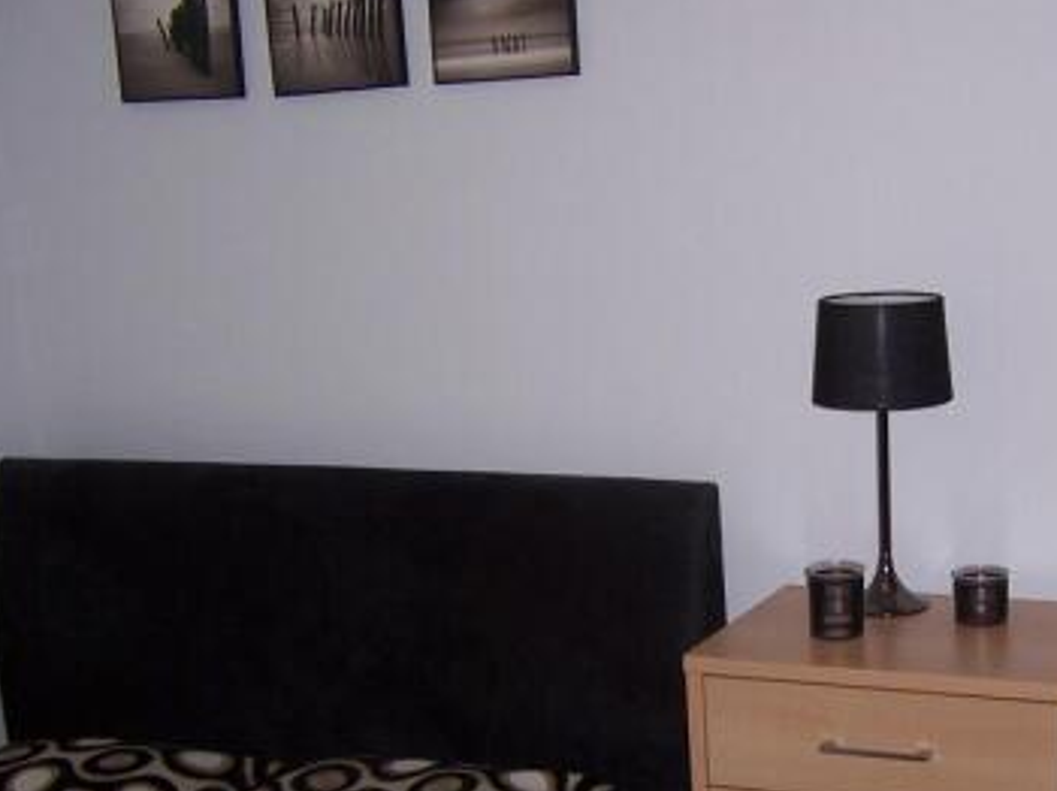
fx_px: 1678
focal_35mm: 55
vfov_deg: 26.3
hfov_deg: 34.4
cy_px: 548
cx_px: 763
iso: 80
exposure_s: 1/60
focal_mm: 5.5
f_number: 2.8
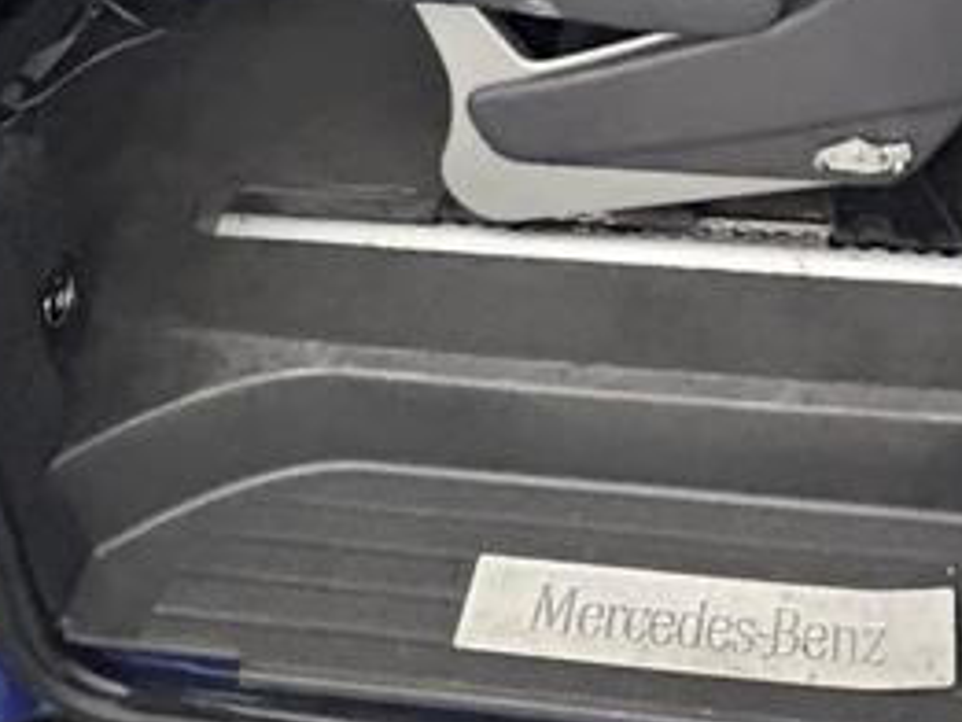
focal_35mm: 48
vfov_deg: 22.8
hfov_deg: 38.2
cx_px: 770
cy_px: -438
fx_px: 1335
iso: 1600
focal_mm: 2.22
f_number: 2.2
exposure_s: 1/30
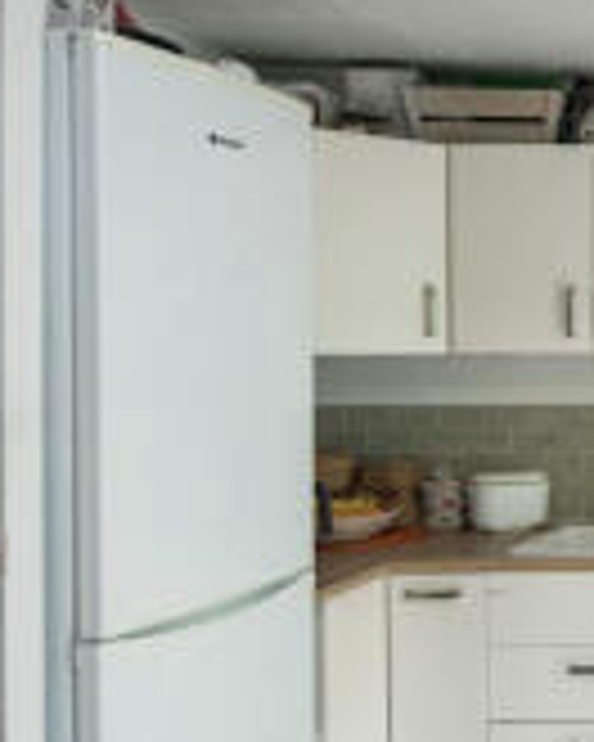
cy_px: 438
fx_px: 1011
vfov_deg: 40.2
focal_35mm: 46
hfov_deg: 24.1
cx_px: 936
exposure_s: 1/10
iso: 250
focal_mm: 17
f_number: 8
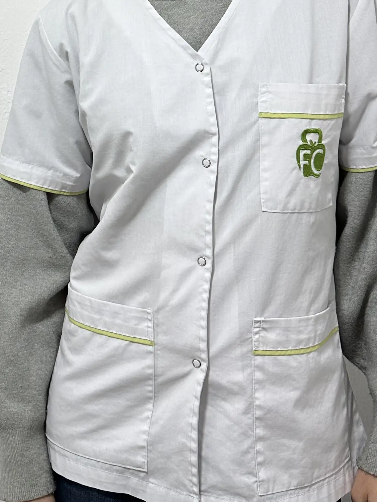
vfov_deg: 28.1
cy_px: -22
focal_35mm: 64
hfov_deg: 22.2
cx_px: 12
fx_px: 929
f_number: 1.78
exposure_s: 1/100
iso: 100
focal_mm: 6.86
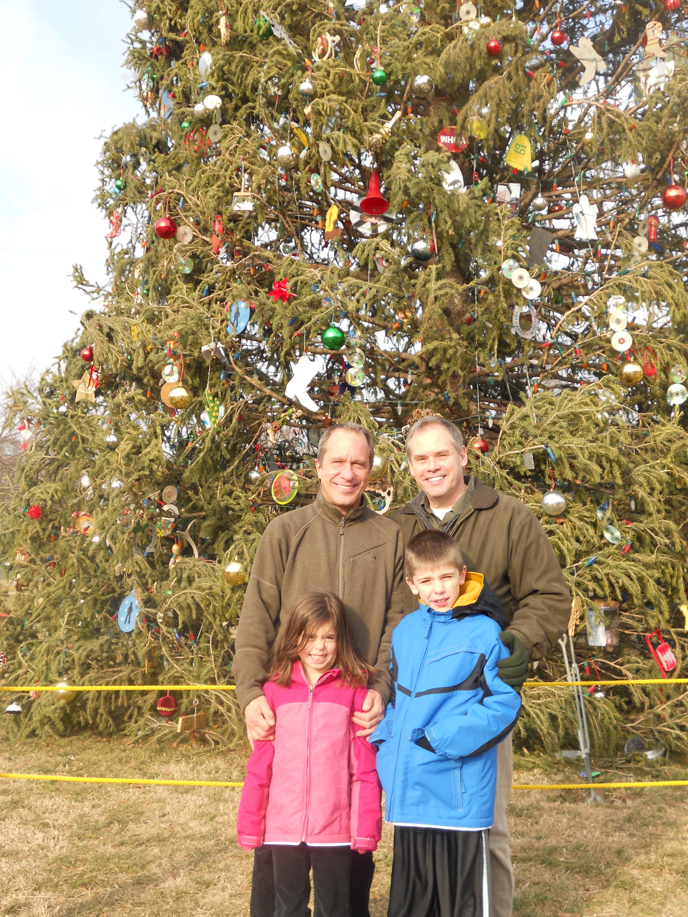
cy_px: 457
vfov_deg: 47.9
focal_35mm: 39
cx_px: 352
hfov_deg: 36.8
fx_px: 1033
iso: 80
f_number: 3.9
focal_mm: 6.9
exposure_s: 1/200
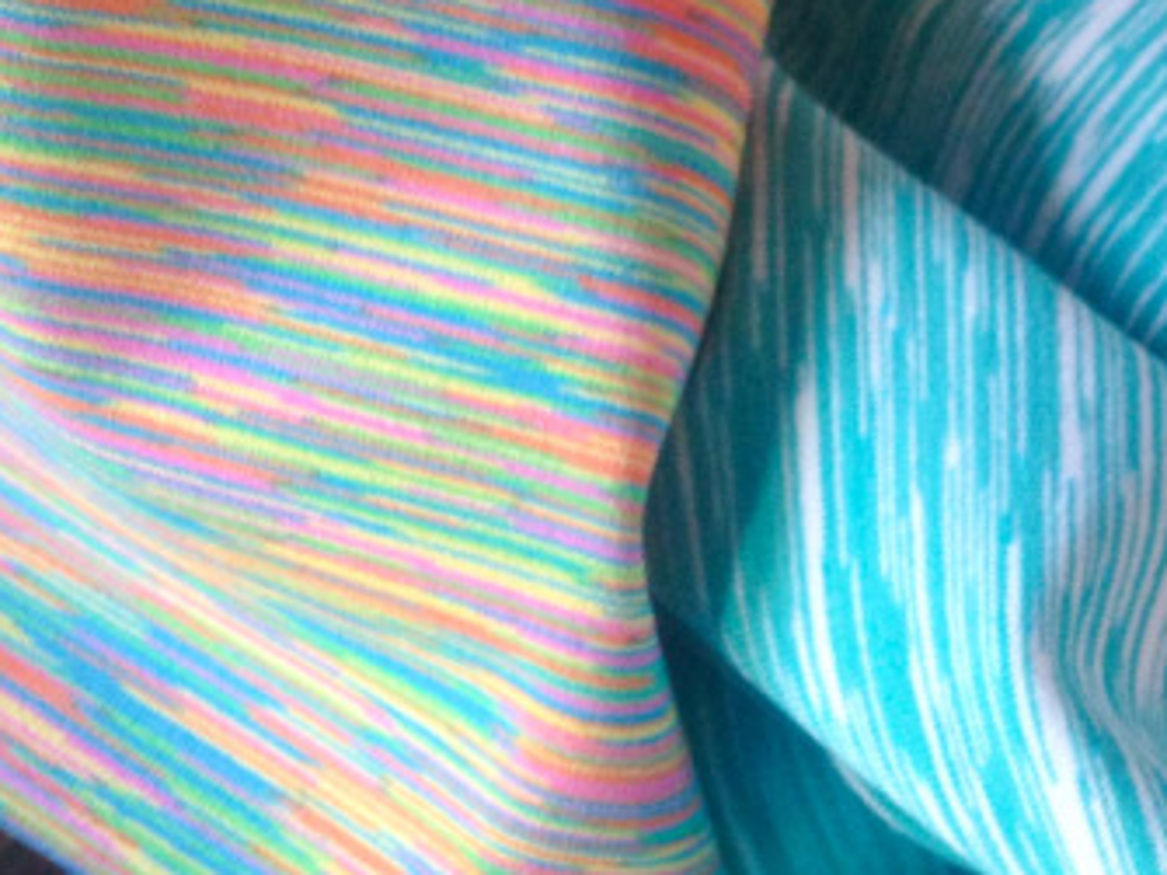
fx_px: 3606
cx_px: 934
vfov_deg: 13.8
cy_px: 359
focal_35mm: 107
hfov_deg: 18.2
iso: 100
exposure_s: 1/20
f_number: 2.4
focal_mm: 4.28
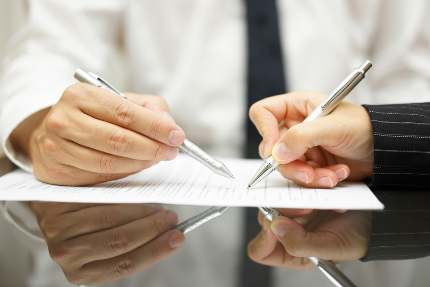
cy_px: 144
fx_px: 657
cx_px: 215
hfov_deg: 36.3
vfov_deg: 24.6
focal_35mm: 55
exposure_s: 1/25
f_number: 2
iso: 200
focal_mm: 55
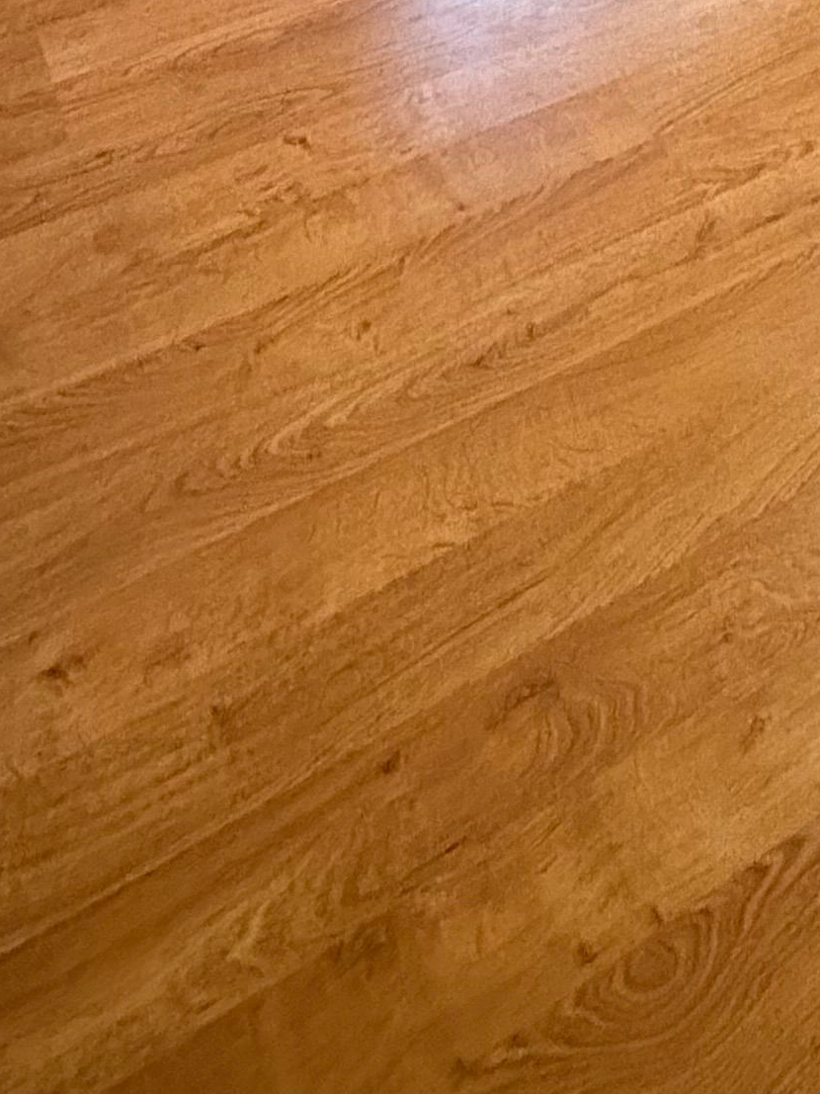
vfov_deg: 27.5
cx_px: 722
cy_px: -494
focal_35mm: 51
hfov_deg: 27.6
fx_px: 1611
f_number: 2.2
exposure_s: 1/30
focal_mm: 2.22
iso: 1000
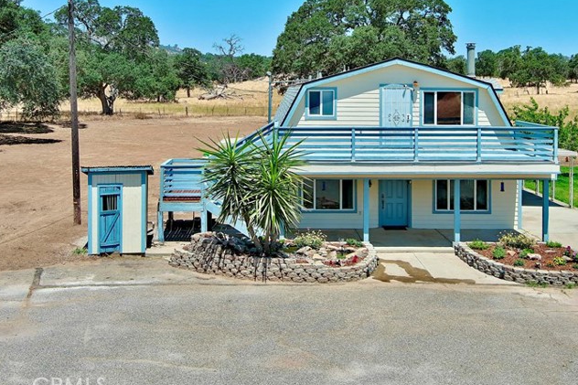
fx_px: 754
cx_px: 285
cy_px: 86
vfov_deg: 28.1
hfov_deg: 41.9
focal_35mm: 47
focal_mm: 10.57
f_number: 2.8
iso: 100
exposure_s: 1/420
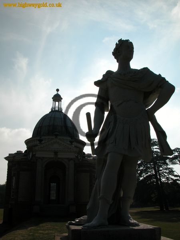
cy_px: 120
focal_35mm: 35
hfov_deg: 40.7
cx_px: 90
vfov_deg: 52.6
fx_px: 243
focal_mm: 8.9
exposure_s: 1/1014
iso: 100
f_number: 8
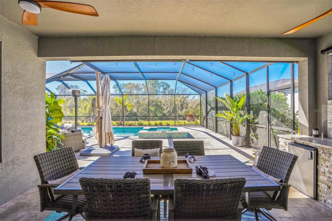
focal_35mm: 16
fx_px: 148
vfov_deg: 73.7
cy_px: 110
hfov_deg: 96.7
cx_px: 166
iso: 1600
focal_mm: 16
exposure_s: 1/800
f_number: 9
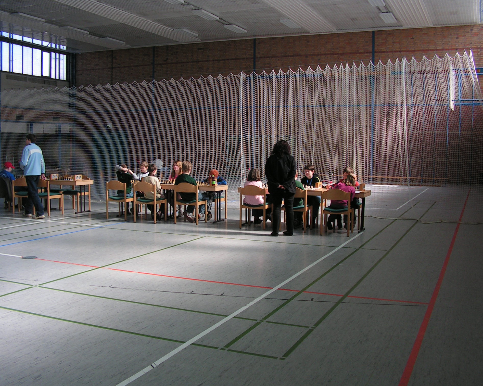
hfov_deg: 47.9
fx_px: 543
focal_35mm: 38
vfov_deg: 39.2
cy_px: 195
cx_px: 241
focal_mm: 6
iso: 64
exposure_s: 1/160
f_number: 3.2
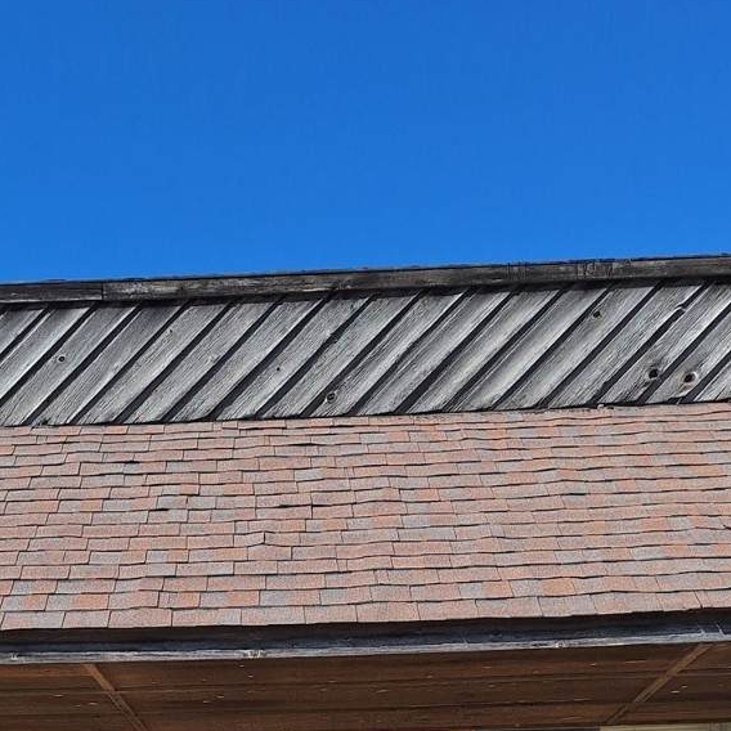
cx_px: 286
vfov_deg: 27.0
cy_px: 907
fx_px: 1314
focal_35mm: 55
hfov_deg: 31.0
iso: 40
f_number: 1.8
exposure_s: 1/2242
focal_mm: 5.54
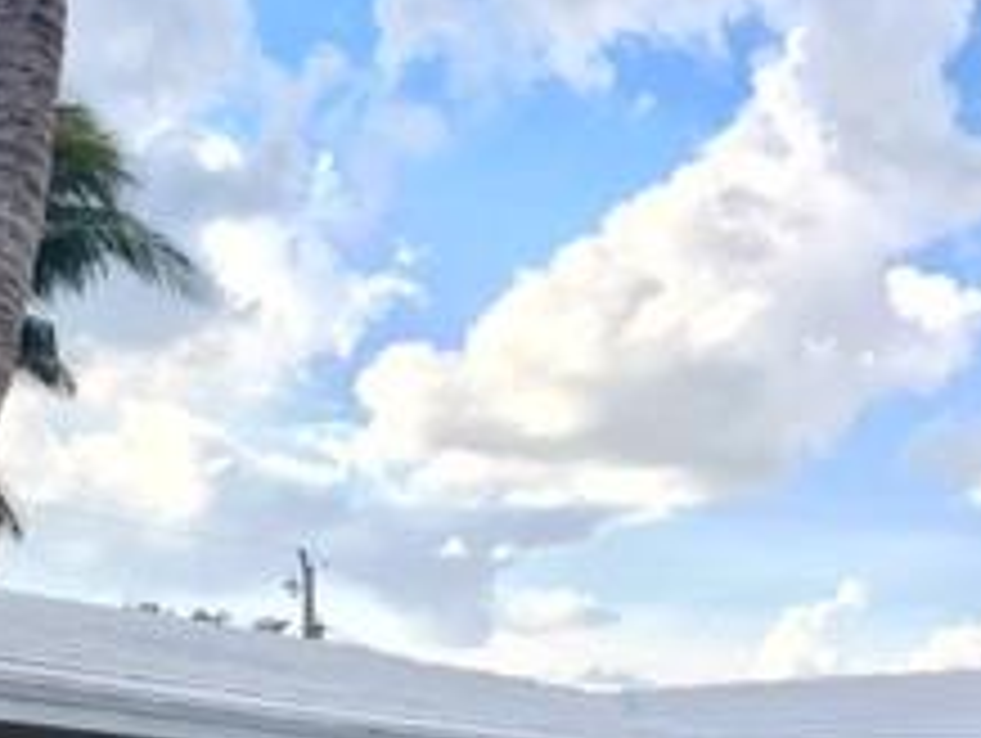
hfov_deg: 23.0
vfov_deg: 16.6
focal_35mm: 85
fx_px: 2412
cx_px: 405
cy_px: 891
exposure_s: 1/455
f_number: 2.2
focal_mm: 4.15
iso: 25
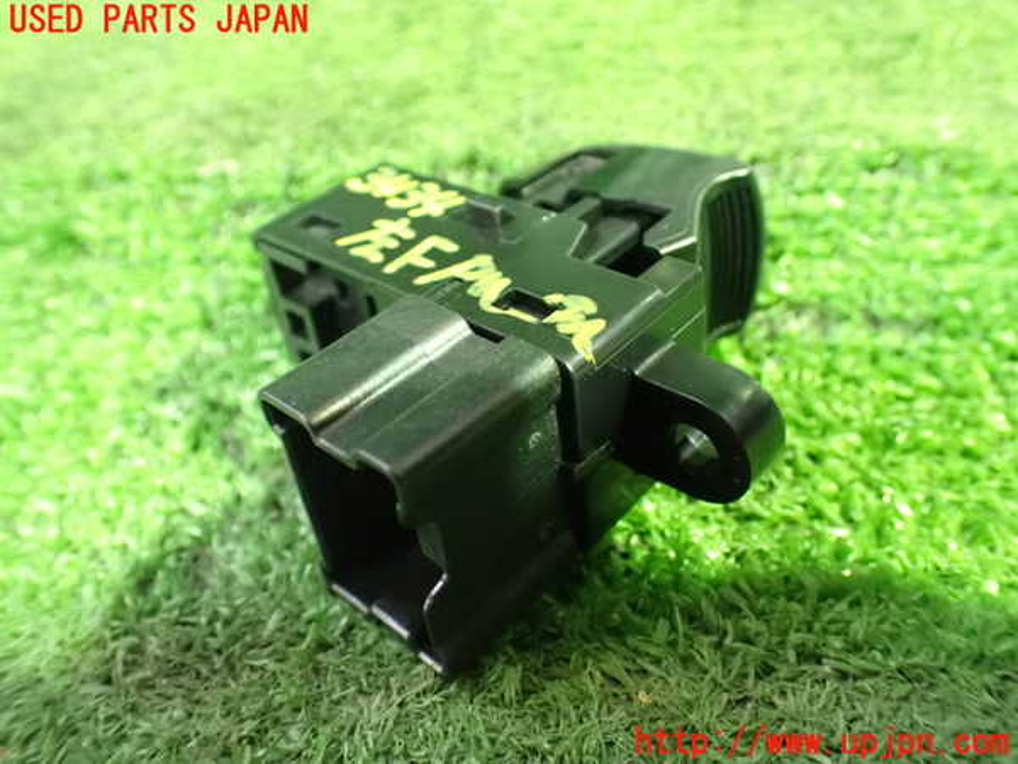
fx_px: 882
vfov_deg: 46.8
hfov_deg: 60.0
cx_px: 509
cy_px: 382
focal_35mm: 30
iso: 1600
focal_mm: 5.4
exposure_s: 1/15
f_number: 2.3
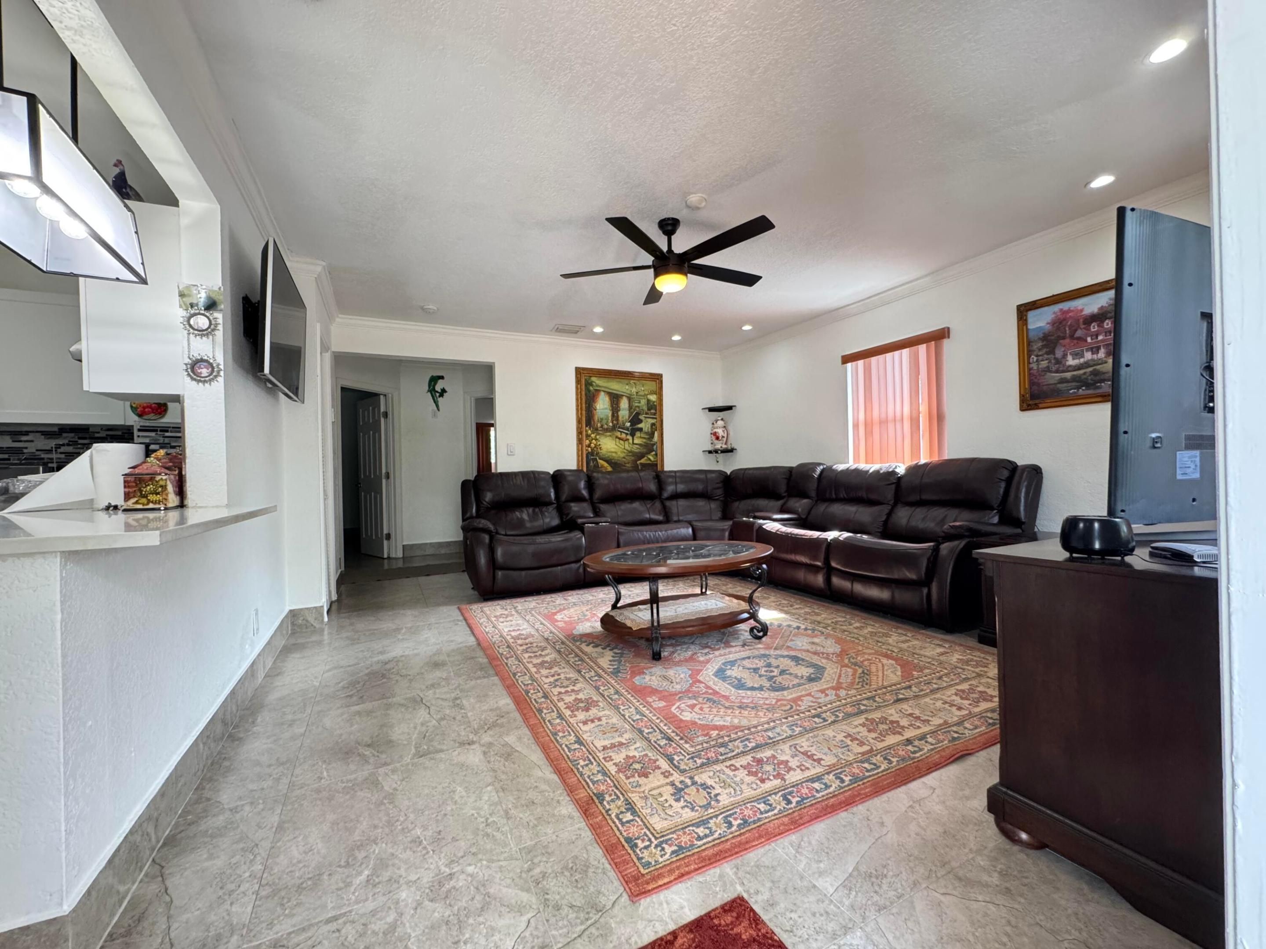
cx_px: 633
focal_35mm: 14
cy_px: 474
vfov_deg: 85.7
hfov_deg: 102.1
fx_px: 512
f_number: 2.2
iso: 320
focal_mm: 2.22
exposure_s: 1/120
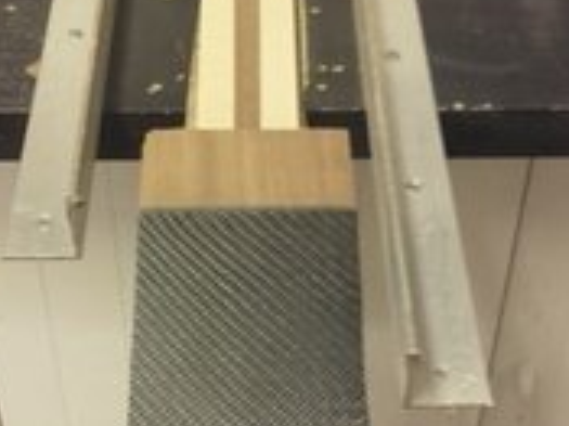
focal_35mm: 71
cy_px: 185
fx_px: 1166
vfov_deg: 20.7
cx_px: 237
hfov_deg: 27.4
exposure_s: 1/9
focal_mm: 3.31
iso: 170
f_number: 2.2
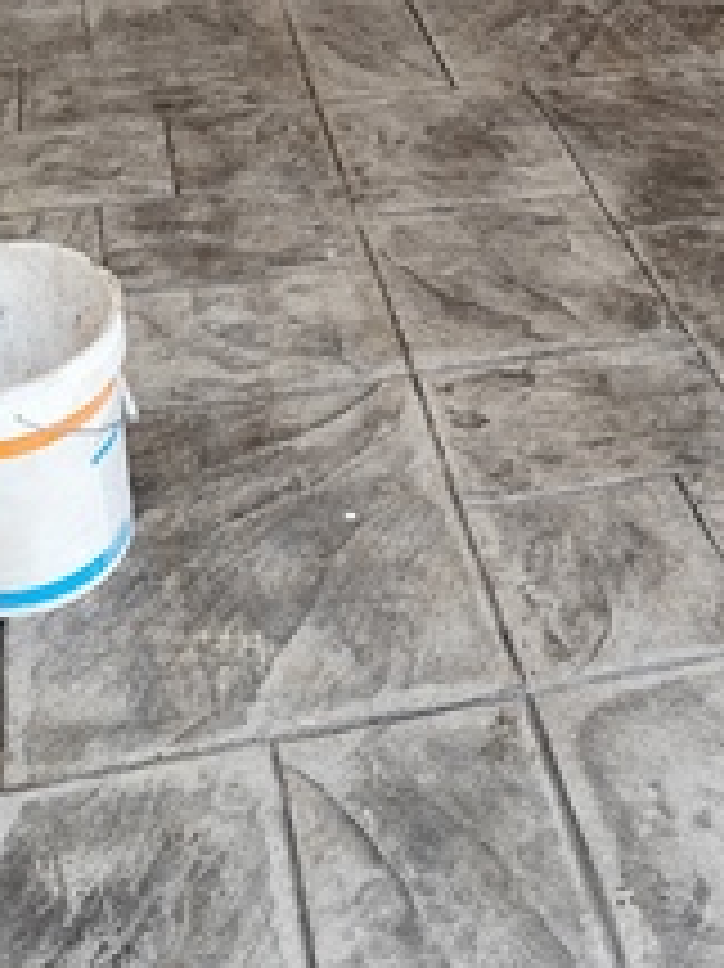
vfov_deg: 37.2
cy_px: 164
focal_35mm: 49
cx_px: 407
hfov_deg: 29.6
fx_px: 1368
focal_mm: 6.19
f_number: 1.65
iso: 100
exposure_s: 1/120
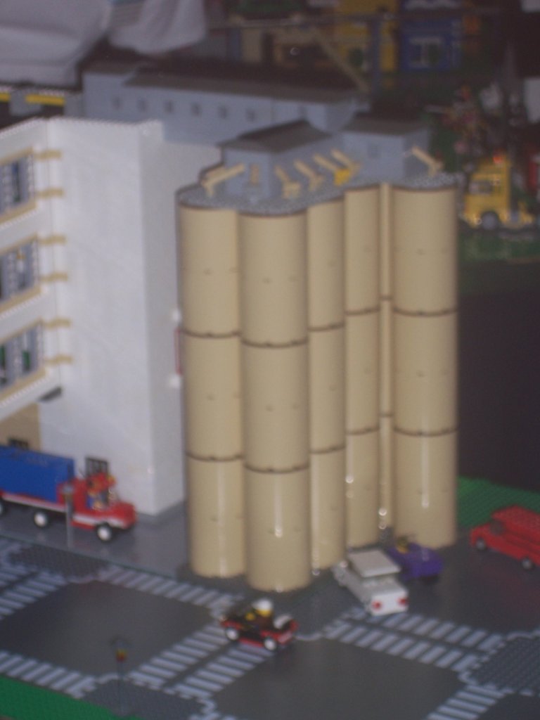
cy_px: 360
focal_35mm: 102
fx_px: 2122
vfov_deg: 19.3
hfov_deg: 14.5
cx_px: 270
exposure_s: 1/90
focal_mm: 16.8
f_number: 4.6
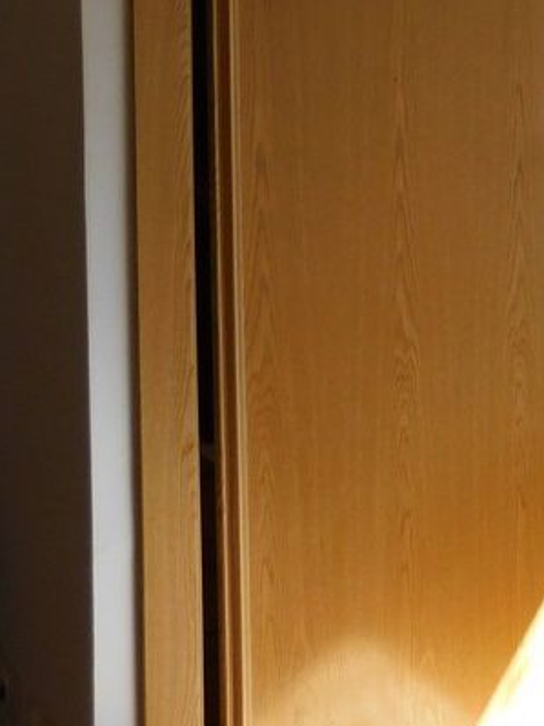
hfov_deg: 19.6
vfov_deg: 31.3
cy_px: 84
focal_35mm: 59
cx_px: 930
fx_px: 1237
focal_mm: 4
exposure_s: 1/200
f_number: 3
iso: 125
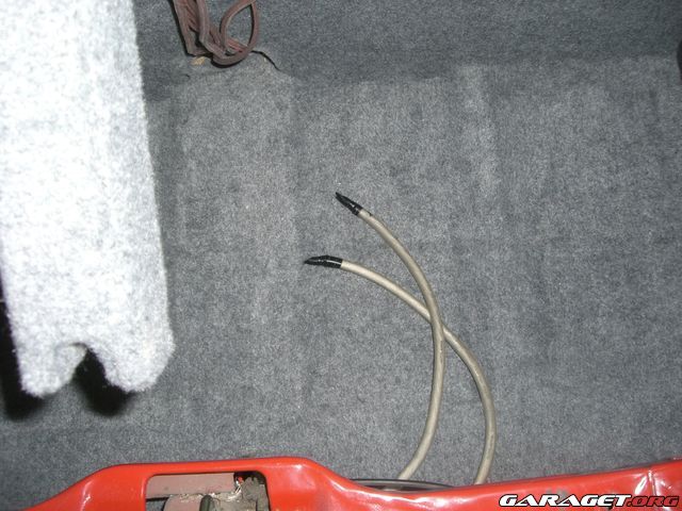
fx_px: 749
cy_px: 256
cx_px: 341
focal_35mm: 38
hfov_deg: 49.0
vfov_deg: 37.7
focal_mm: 6.2
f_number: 2.7
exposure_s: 1/60
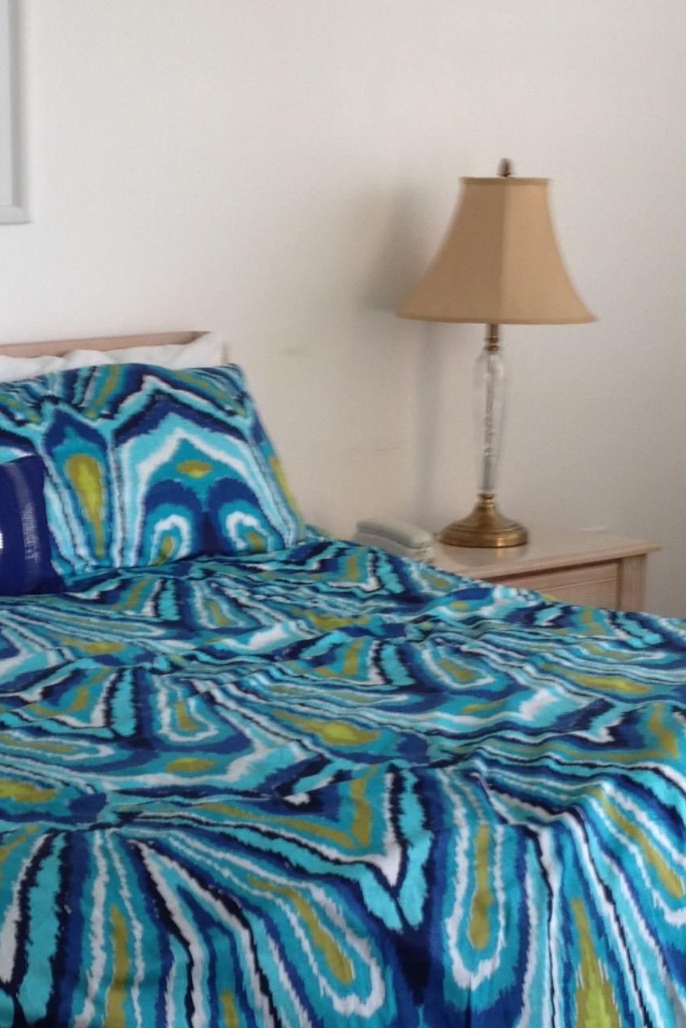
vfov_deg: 23.8
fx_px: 2429
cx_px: 63
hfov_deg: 15.9
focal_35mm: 85
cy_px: 658
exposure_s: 1/30
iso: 64
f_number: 2.4
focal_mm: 4.28
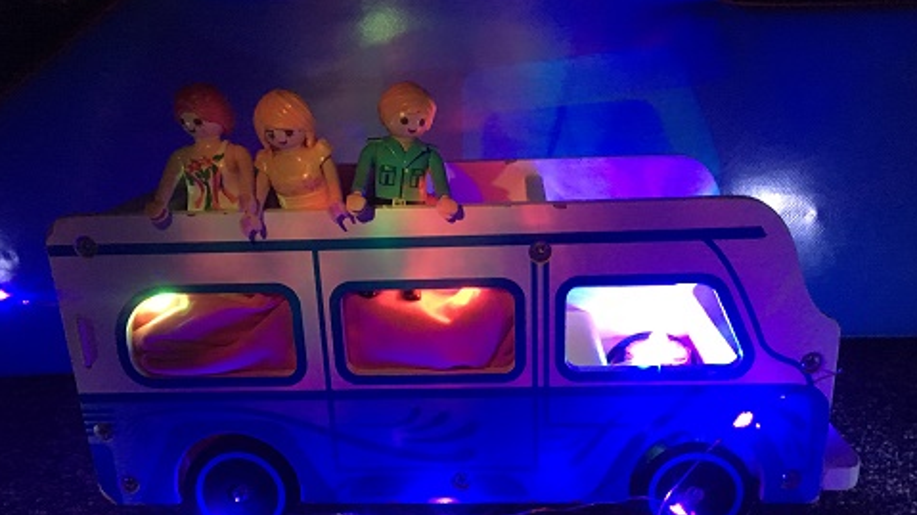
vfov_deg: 35.2
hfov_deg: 59.5
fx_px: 802
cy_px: 353
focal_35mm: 33
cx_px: 458
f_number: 2.2
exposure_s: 1/17
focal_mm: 4.15
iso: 250
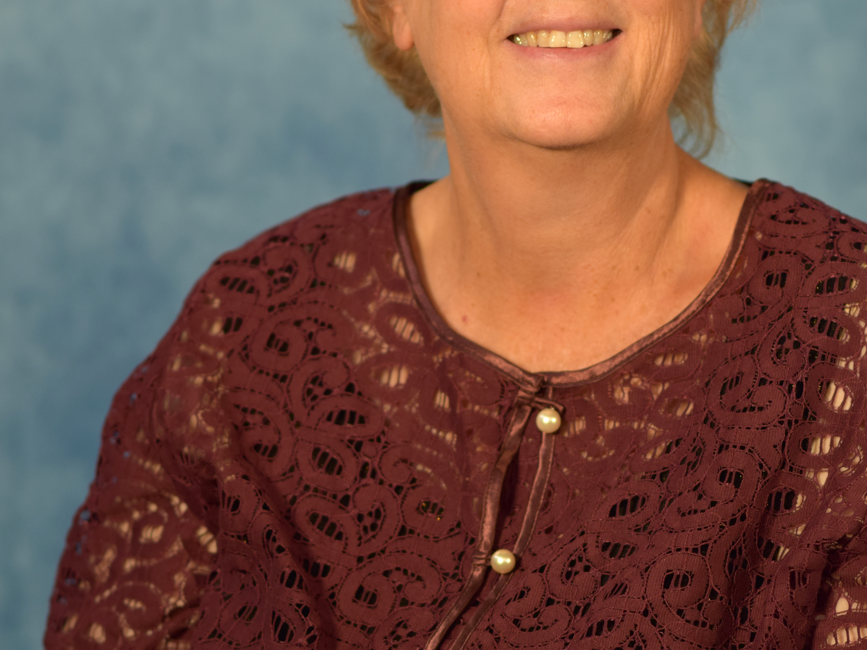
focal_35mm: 185
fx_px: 4626
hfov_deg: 10.7
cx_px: 435
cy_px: 296
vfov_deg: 8.0
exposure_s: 1/125
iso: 250
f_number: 2.8
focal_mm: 85
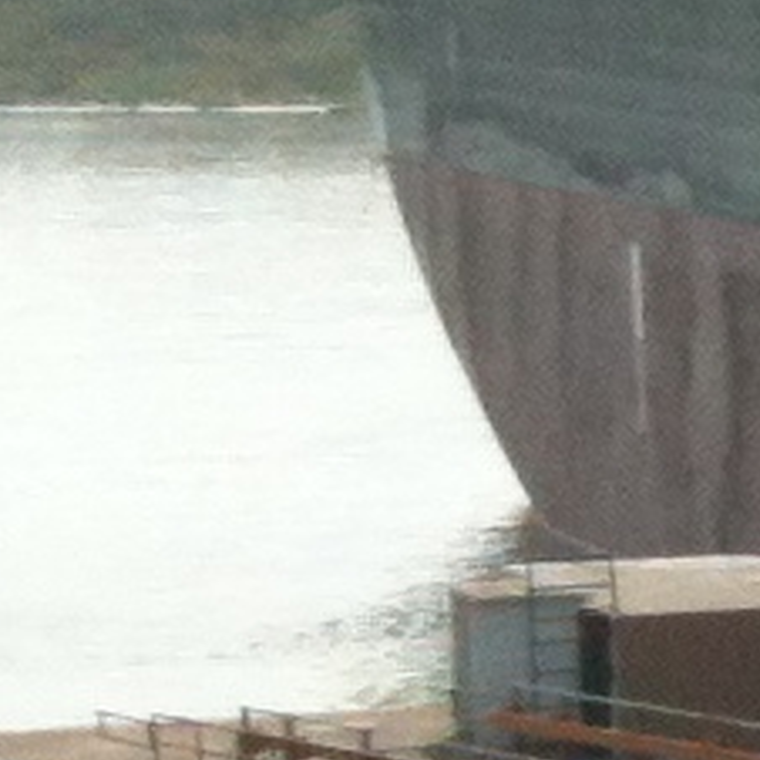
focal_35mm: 280
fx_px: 6955
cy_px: 417
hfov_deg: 5.4
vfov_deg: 6.3
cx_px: 3195
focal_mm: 3.85
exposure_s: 1/1469
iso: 64
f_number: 2.8
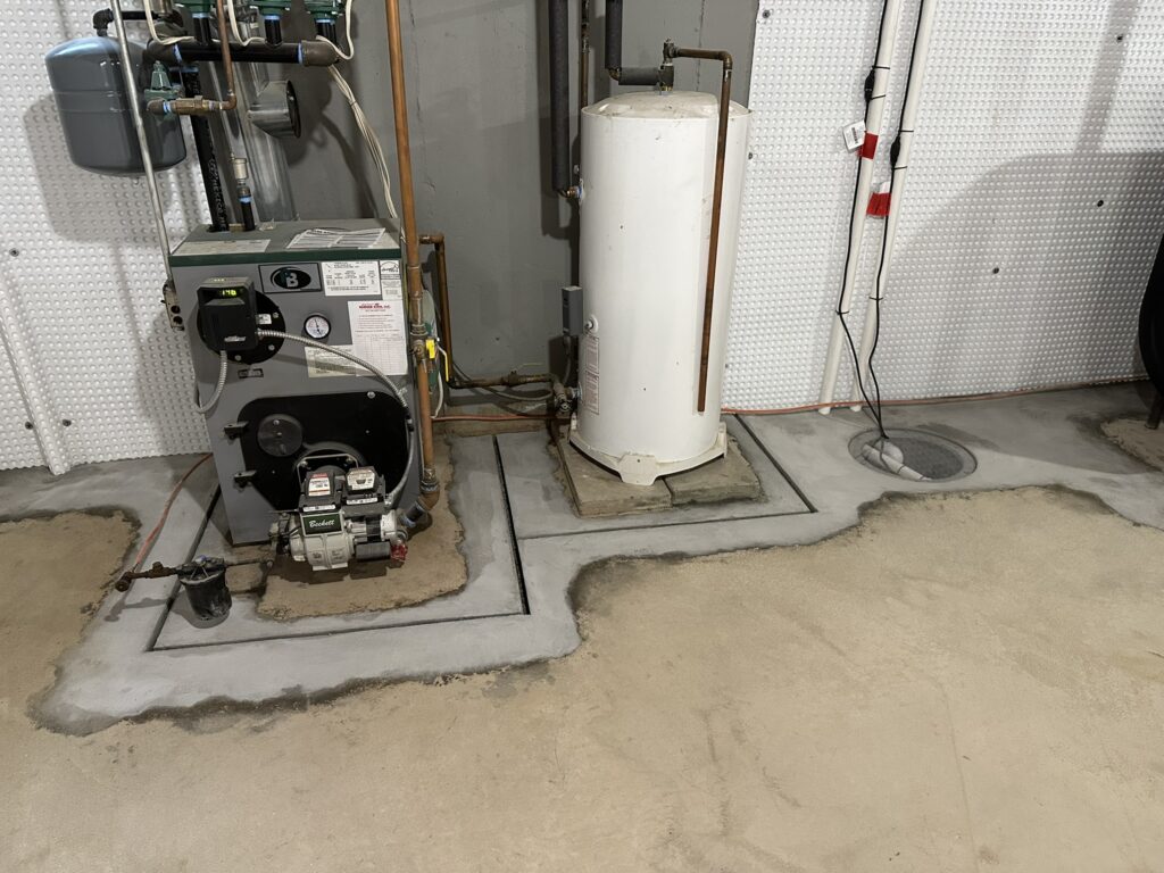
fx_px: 807
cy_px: 436
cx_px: 582
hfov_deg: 71.6
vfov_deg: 56.8
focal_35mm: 24
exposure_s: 1/60
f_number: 1.78
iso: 400
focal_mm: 6.86
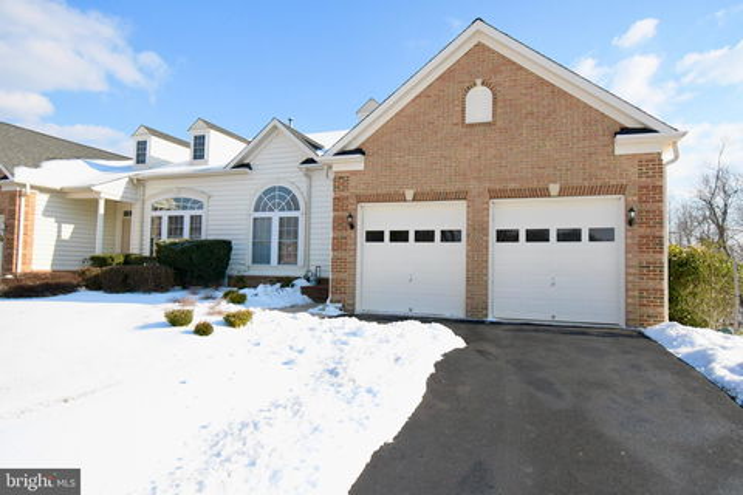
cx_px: 372
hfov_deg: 81.2
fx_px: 433
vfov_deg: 59.5
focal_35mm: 21
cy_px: 248
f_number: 7.1
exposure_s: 1/8000
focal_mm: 14
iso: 3200
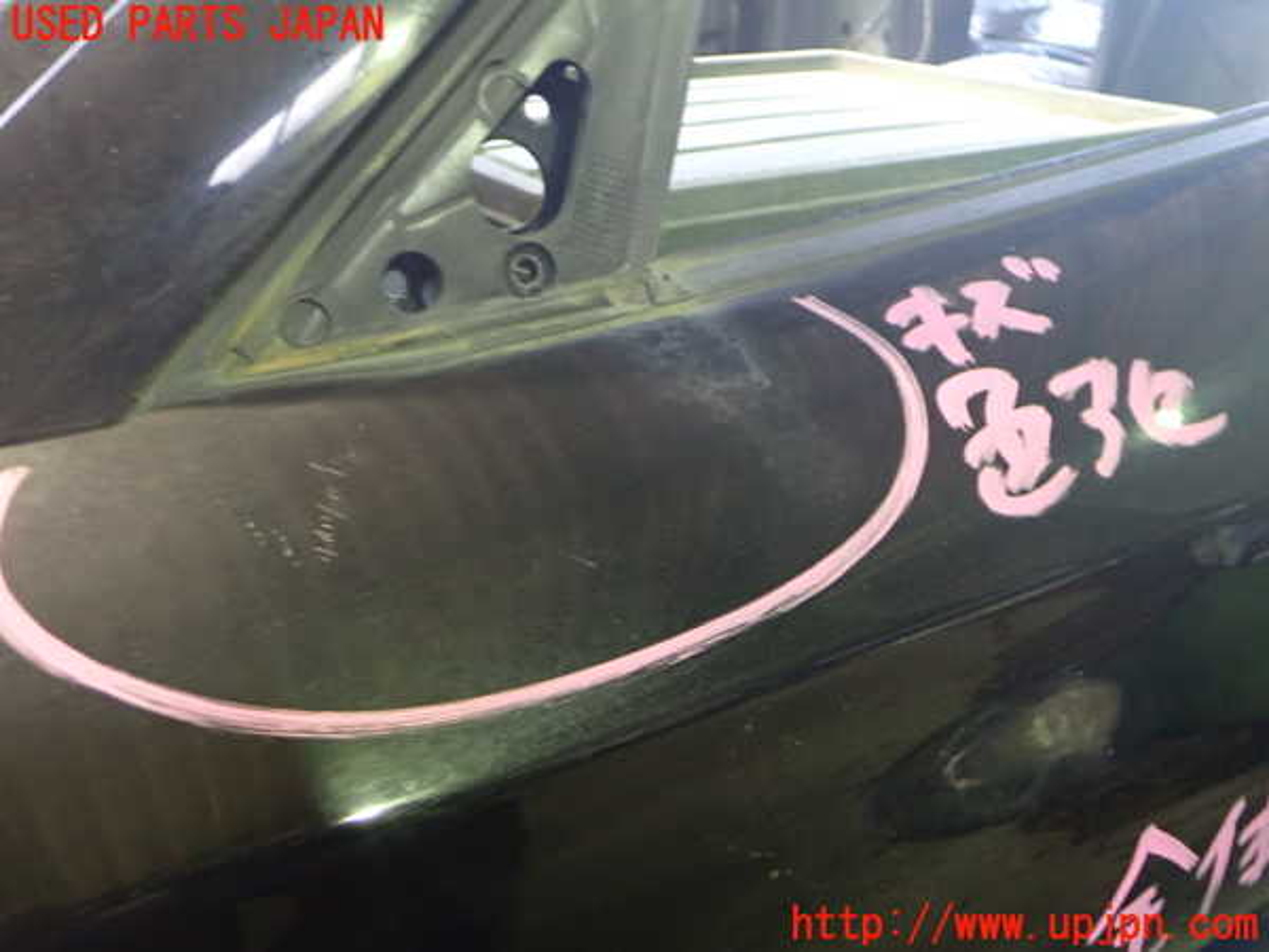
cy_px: 476
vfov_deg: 46.8
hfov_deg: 60.0
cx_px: 634
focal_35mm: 30
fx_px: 1100
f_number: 2.3
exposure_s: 1/15
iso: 800
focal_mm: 5.4
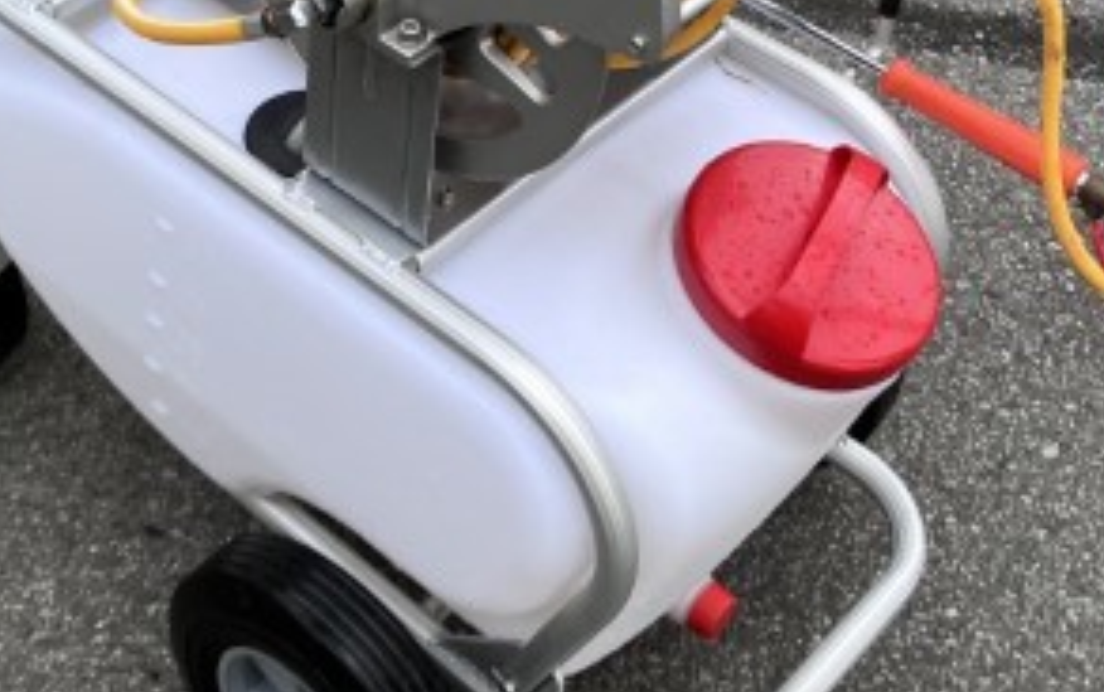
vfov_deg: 19.4
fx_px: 1957
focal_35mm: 65
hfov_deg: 31.1
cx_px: 325
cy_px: -11
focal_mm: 3.99
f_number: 1.8
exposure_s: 1/100
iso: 64
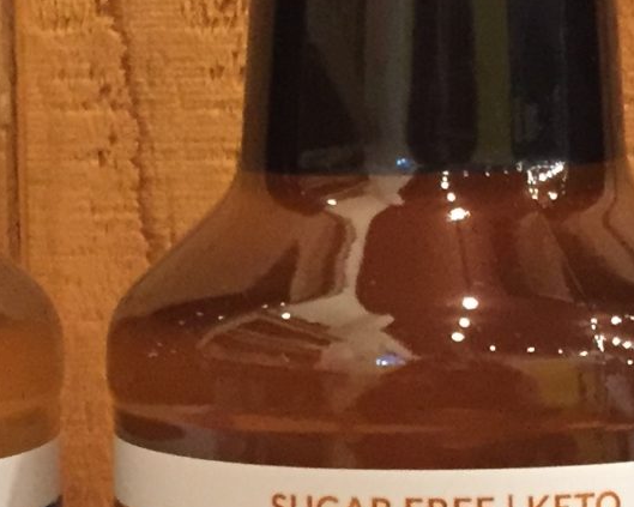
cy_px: 487
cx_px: 338
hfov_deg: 14.1
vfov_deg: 11.2
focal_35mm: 137
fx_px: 2570
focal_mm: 4.15
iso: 250
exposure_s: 1/15
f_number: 2.2
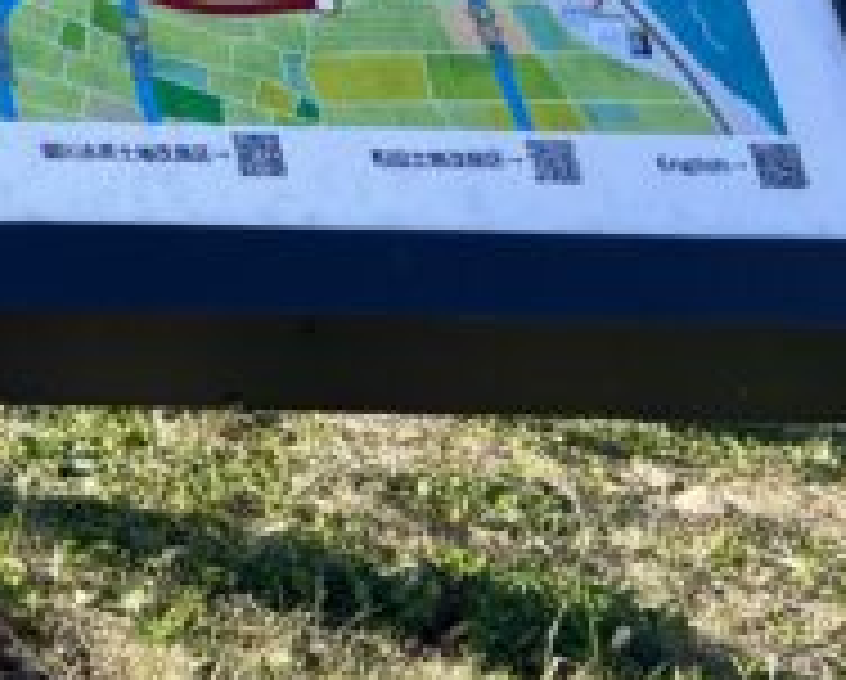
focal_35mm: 138
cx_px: -1305
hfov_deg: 11.2
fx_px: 3461
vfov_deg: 10.8
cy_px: -351
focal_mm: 5.96
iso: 50
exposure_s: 1/1115
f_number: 1.6
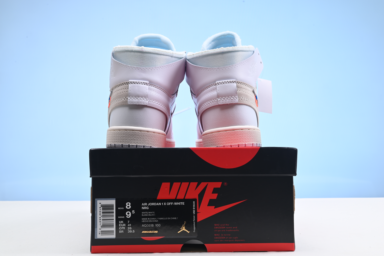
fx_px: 427
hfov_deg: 48.4
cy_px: 128
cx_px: 192
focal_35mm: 40
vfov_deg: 33.4
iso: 100
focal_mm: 40
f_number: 16
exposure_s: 1/2
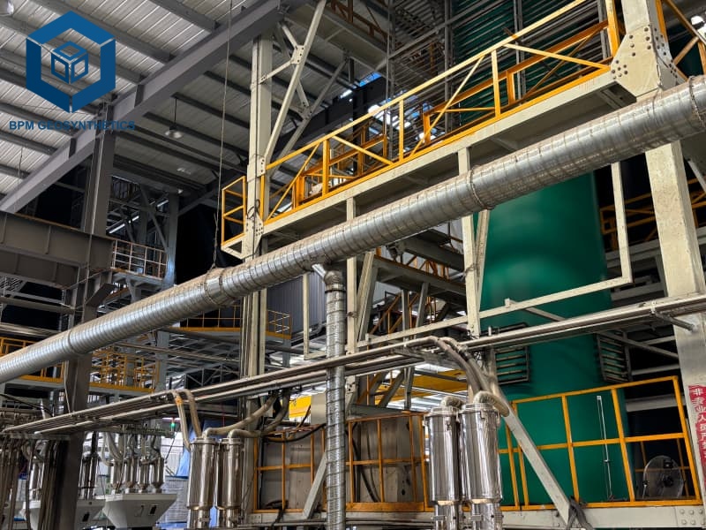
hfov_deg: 67.3
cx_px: 353
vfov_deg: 53.1
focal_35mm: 26
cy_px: 265
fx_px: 530
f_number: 1.6
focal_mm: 5.96
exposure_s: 1/94
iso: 125
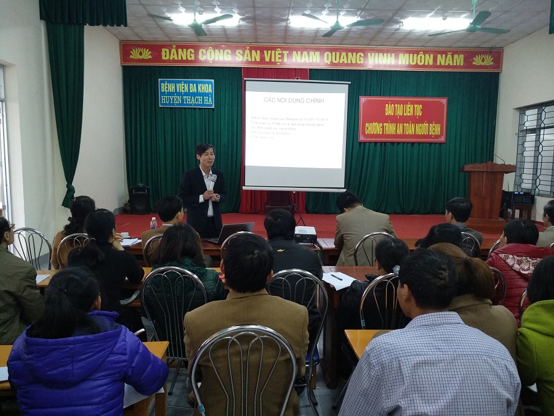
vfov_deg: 61.1
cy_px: 208
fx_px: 352
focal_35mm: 22
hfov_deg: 76.4
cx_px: 277
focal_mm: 3.81
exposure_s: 1/33
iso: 500
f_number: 2.2
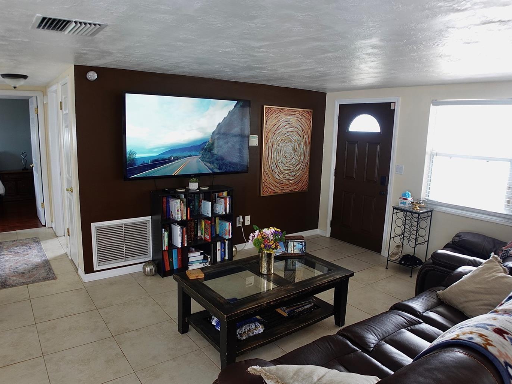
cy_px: 194
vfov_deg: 51.3
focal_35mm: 27
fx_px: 399
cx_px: 245
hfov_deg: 65.3
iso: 250
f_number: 1.8
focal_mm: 9.4
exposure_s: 1/40
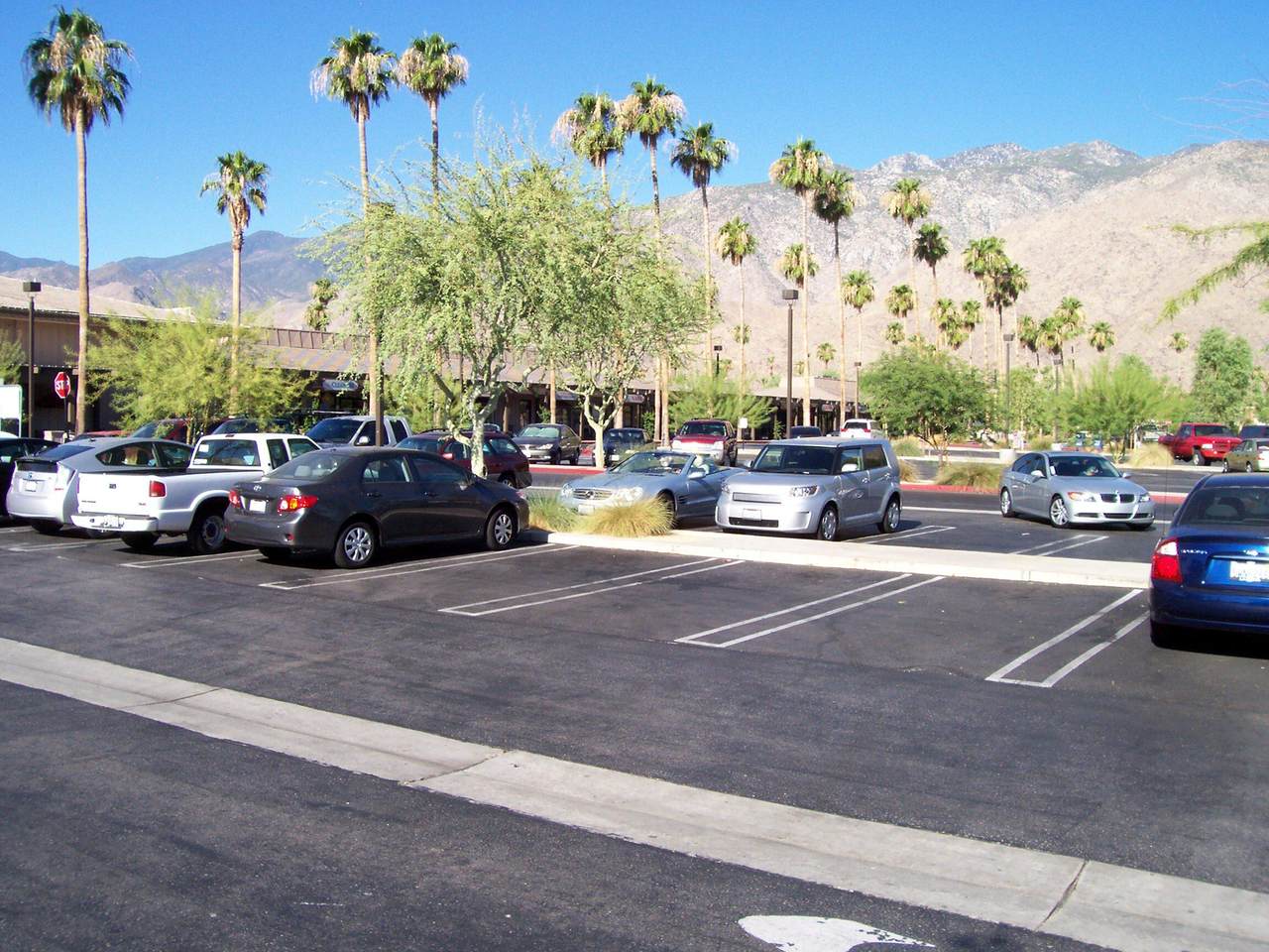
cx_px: 634
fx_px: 1246
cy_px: 476
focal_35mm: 34
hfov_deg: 54.0
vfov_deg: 41.8
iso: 80
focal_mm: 5.6
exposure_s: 1/321
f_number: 5.1
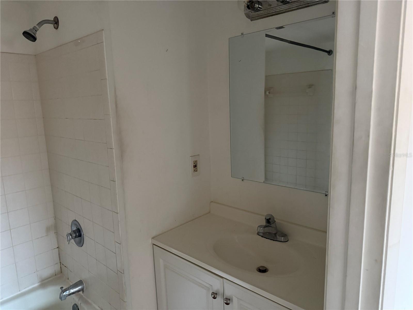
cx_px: 206
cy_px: 155
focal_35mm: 24
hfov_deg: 71.6
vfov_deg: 56.8
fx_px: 286
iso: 800
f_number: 1.78
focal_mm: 6.76
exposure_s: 1/40
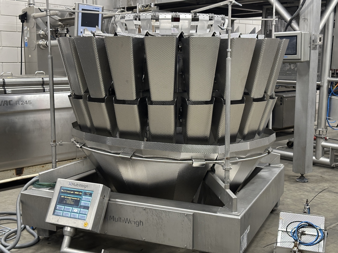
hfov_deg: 39.7
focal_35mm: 48
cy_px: 126
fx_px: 469
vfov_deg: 30.3
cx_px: 169
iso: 320
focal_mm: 6.86
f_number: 1.78
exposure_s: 1/33
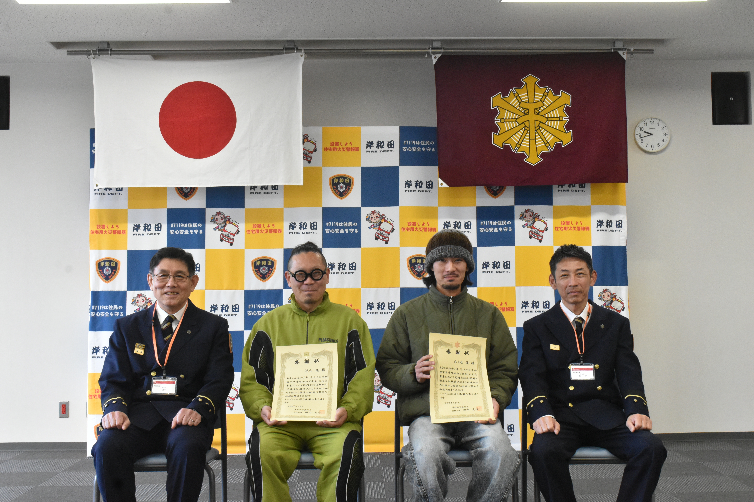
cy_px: 251
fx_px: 1005
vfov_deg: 28.1
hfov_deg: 41.1
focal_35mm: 48
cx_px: 377
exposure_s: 1/50
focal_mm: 32
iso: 3200
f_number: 13
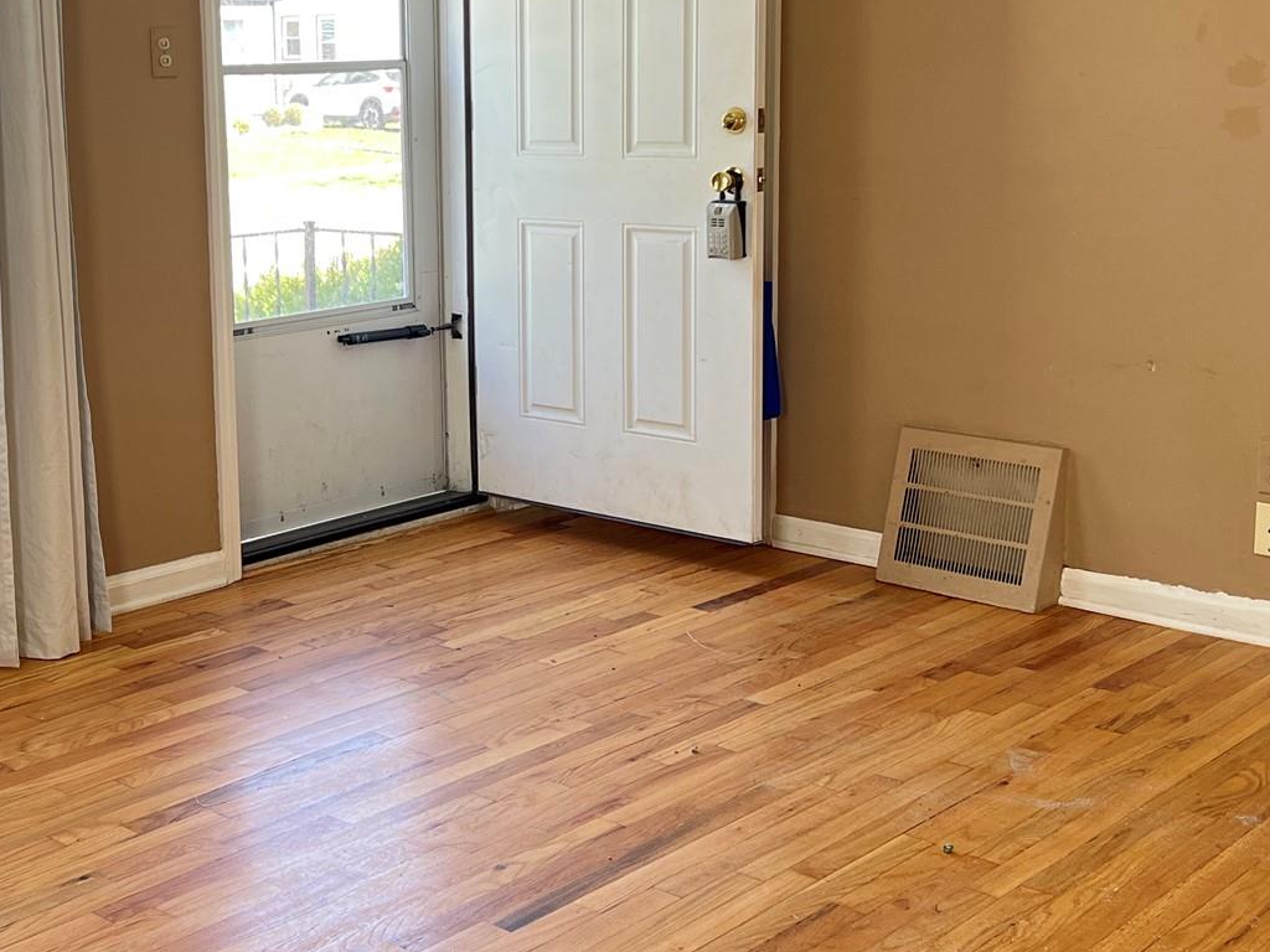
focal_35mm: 52
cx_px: 398
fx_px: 1908
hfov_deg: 36.3
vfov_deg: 27.9
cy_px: 321
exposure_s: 1/110
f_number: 1.5
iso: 125
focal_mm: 5.7
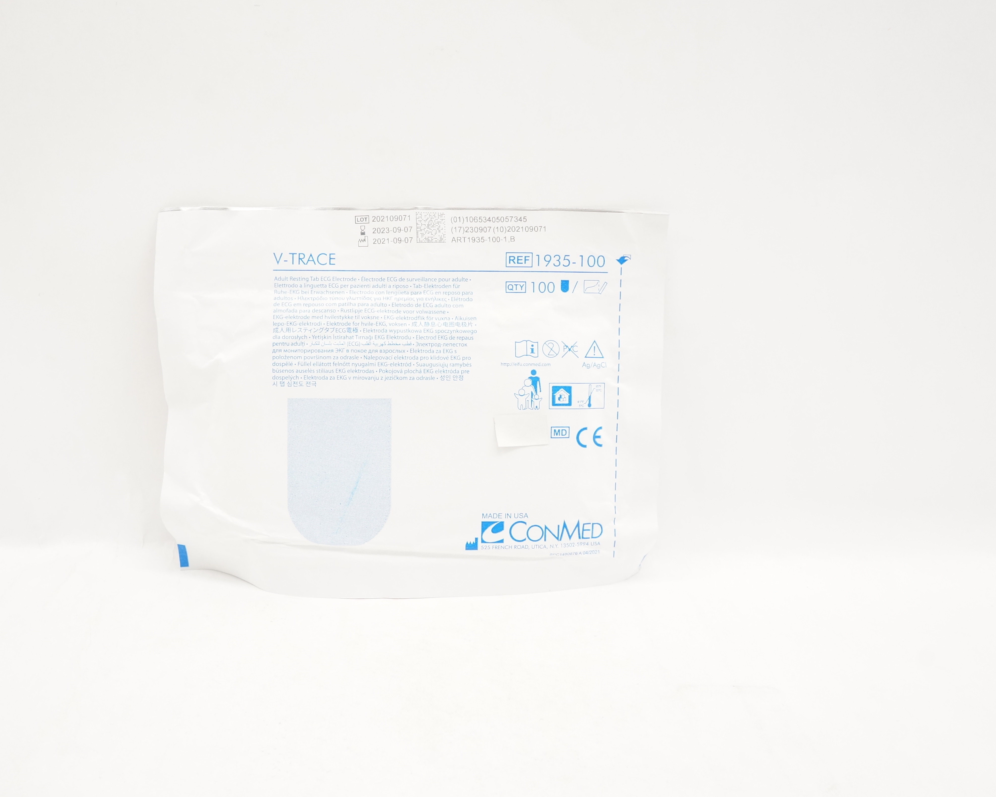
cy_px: 397
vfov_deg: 47.1
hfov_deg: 56.9
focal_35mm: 31
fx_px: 914
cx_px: 423
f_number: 10
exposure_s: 1/30
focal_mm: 18
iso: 800
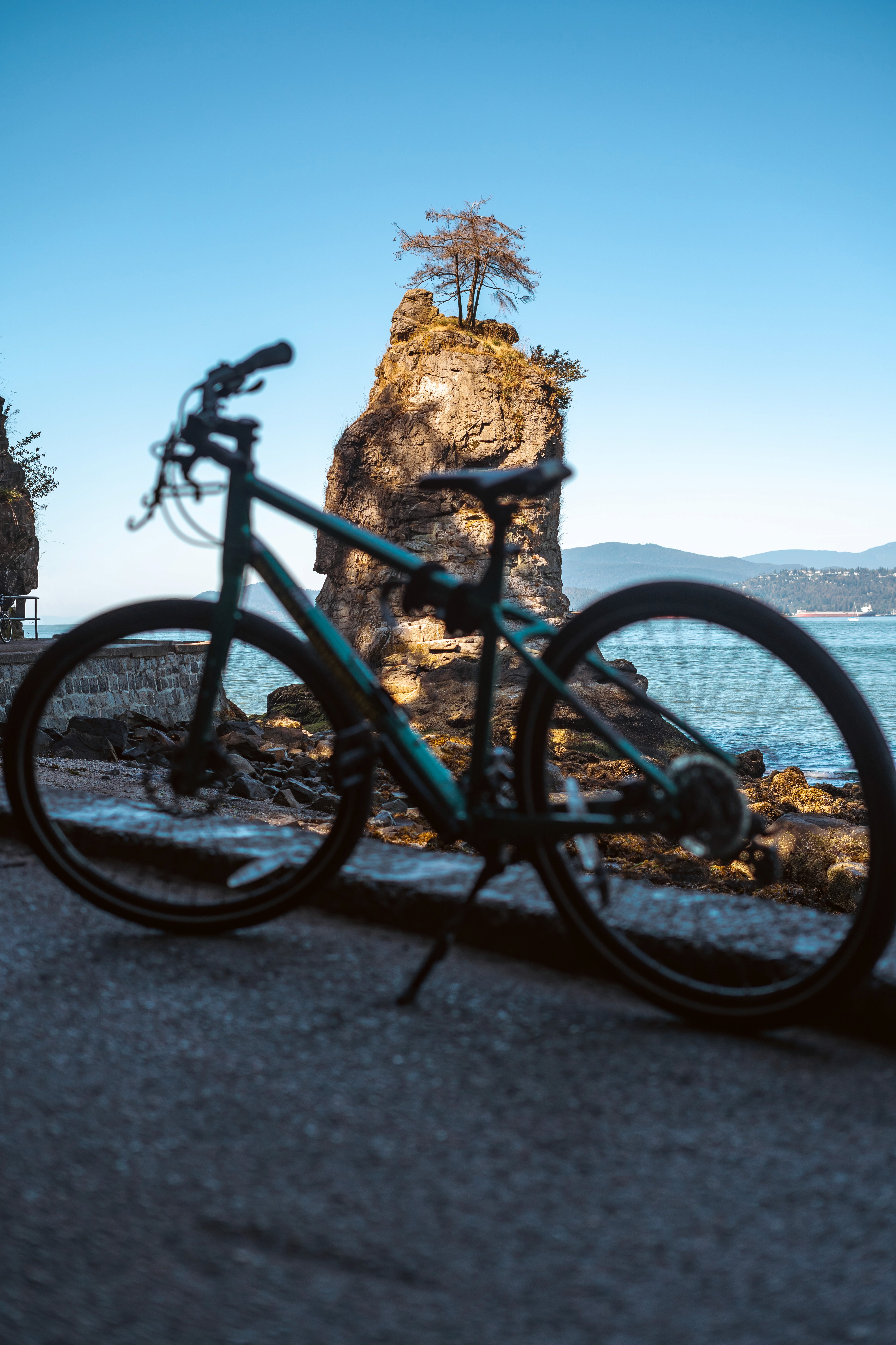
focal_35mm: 50
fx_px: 1867
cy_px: 672
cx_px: 448
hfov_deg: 27.0
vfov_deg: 39.6
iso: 100
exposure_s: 1/800
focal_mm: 50
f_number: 3.2
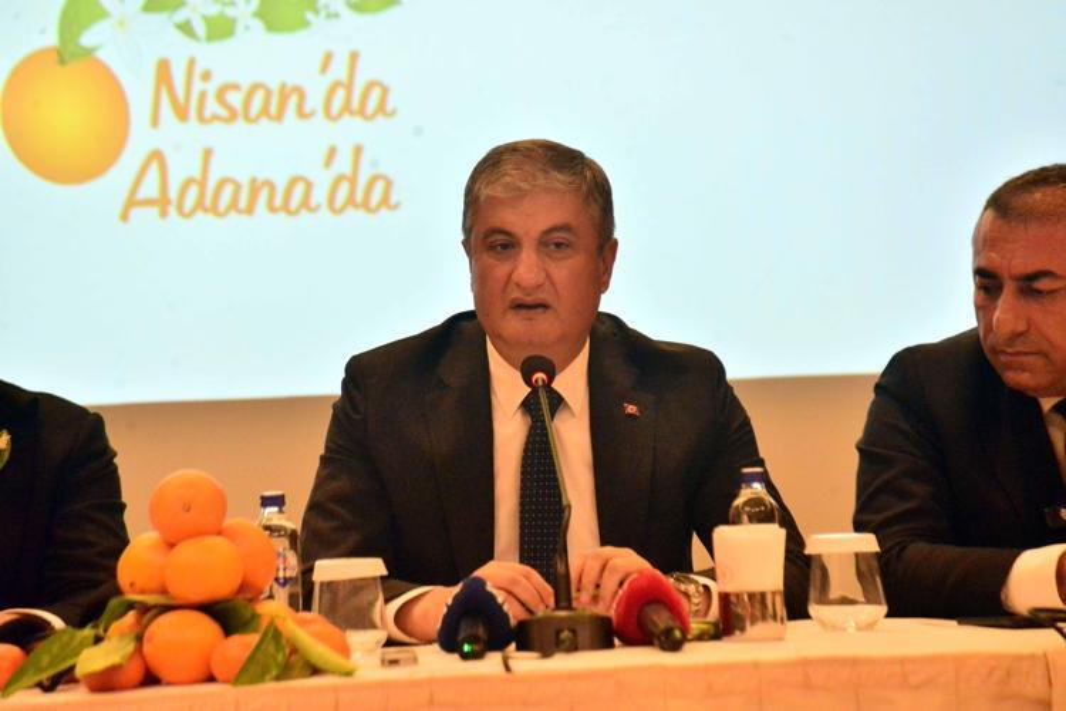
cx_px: 533
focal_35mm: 200
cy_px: 356
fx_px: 5922
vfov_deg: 6.9
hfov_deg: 10.3
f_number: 5.6
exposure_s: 1/100
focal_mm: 200
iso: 6400
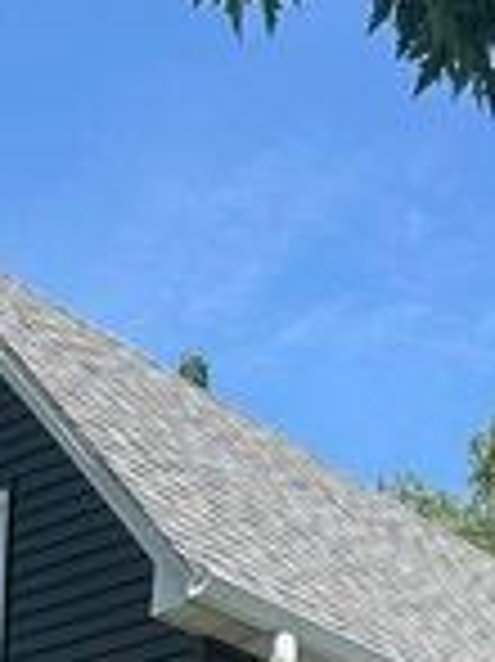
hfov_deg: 13.3
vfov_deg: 15.5
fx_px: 2081
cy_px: 1200
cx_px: 549
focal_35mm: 109
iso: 80
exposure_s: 1/2299
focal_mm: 6.86
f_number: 1.78
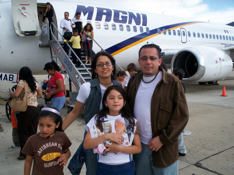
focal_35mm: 36
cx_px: 117
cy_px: 88
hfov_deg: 51.4
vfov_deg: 39.7
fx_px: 243
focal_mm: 5.9
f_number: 4.5
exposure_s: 1/246
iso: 100
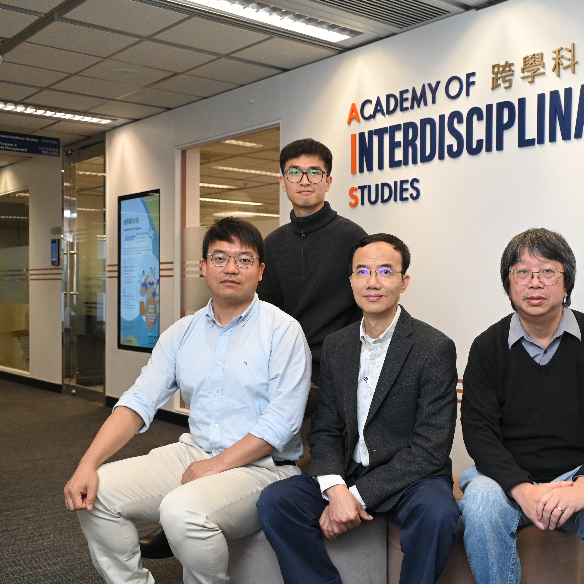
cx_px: 379
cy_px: 293
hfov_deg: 40.0
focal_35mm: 42
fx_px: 795
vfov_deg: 40.3
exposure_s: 1/200
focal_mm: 32.5
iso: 4000
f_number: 6.3
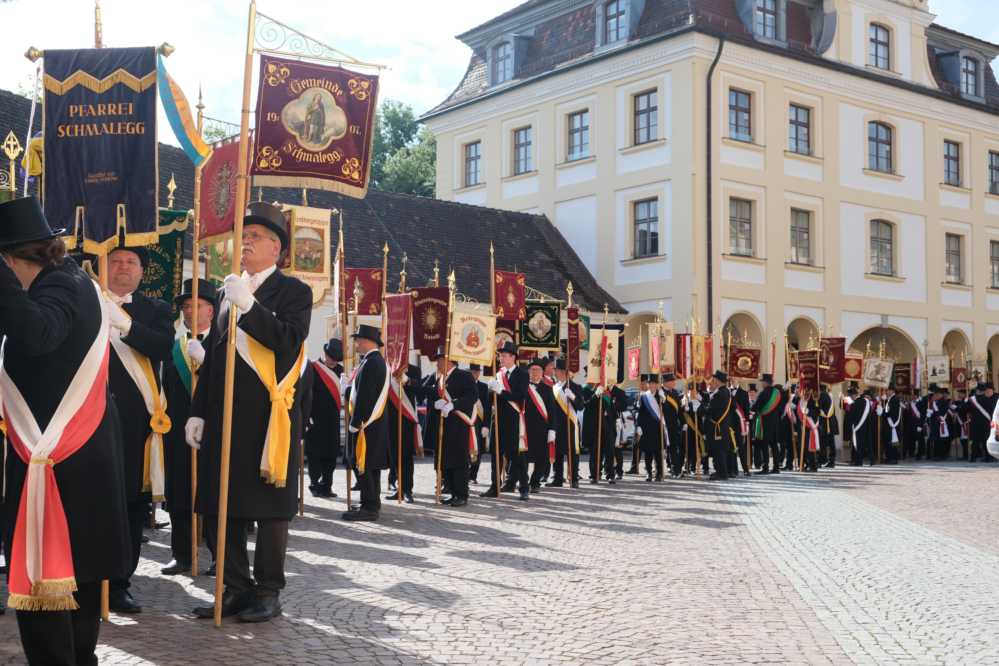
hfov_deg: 45.4
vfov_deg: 31.2
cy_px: 333
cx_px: 500
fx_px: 1193
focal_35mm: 43
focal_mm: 28.9
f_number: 5.6
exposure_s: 1/480
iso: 320
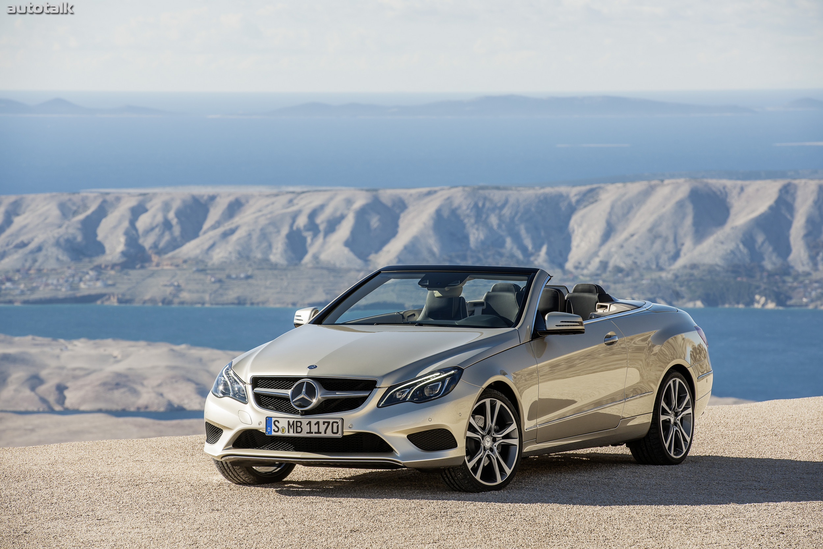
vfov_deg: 6.9
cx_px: 412
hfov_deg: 10.3
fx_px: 4572
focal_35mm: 200
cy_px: 274
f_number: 8
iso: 100
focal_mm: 200
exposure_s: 1/200
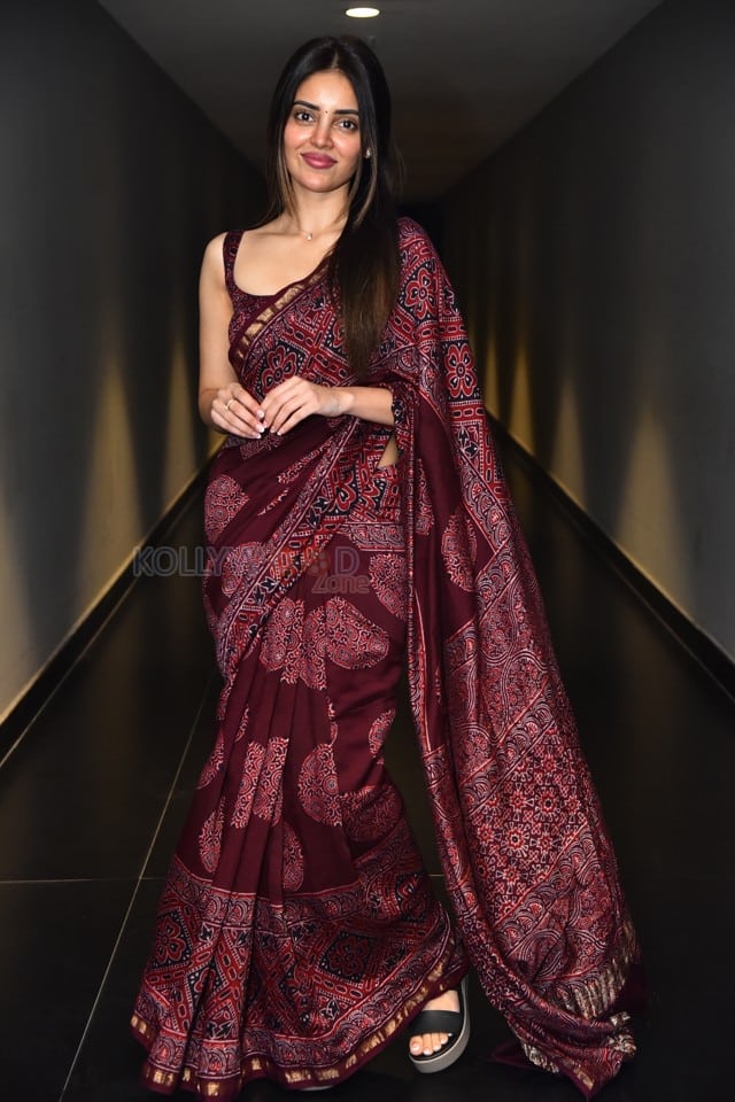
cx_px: 368
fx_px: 2021
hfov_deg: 20.6
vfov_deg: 30.5
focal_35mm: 66
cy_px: 551
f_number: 4.5
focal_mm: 66
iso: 1600
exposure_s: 1/125
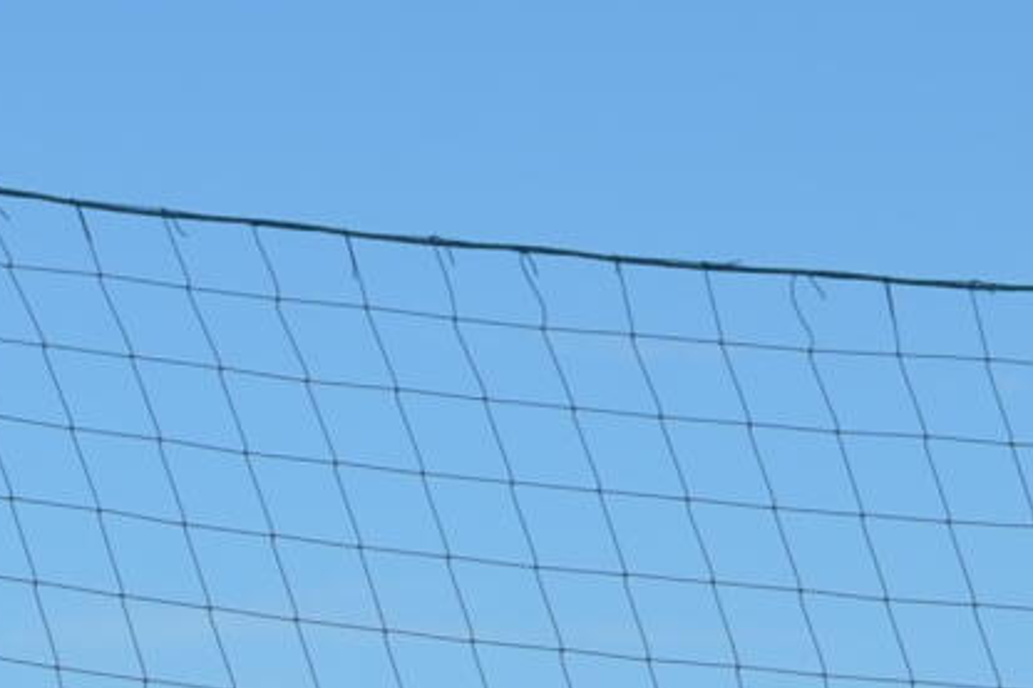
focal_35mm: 281
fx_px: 8060
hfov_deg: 7.3
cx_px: -127
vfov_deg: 4.8
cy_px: 1268
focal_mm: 26
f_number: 8
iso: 100
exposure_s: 1/250
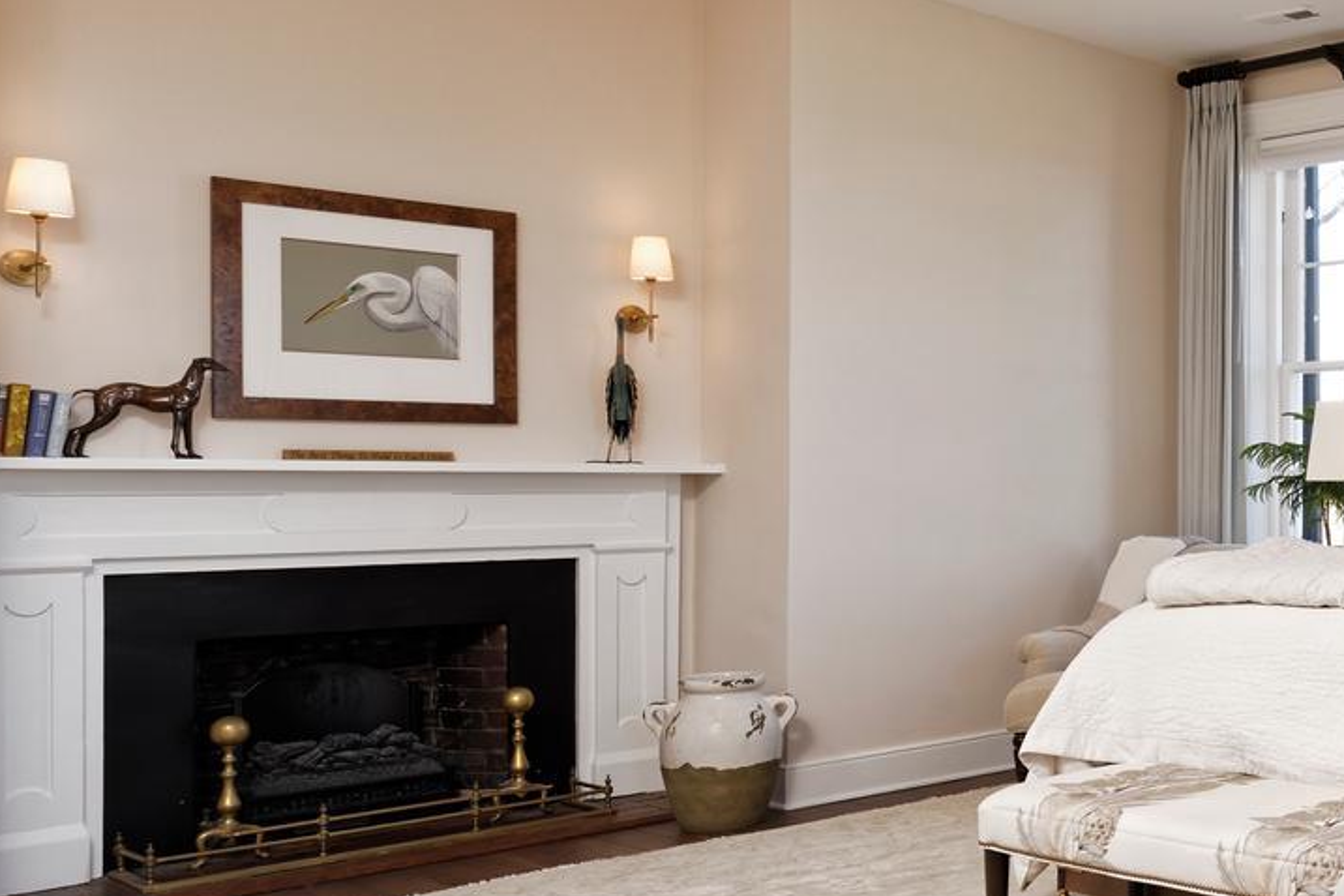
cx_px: 1666
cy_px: 495
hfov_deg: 36.0
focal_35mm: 40
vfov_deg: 33.4
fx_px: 1493
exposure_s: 1/30
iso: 320
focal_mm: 14
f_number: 13
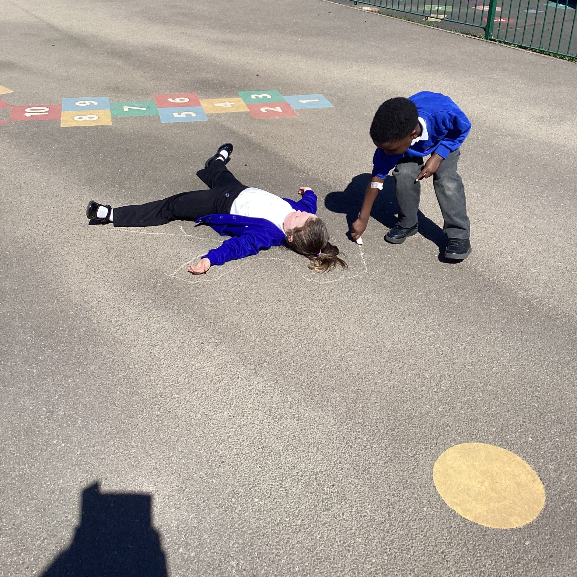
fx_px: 698
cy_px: 201
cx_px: 291
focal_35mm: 37
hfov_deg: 44.9
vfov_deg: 44.4
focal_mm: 3.3
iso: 25
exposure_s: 1/1381
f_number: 2.4
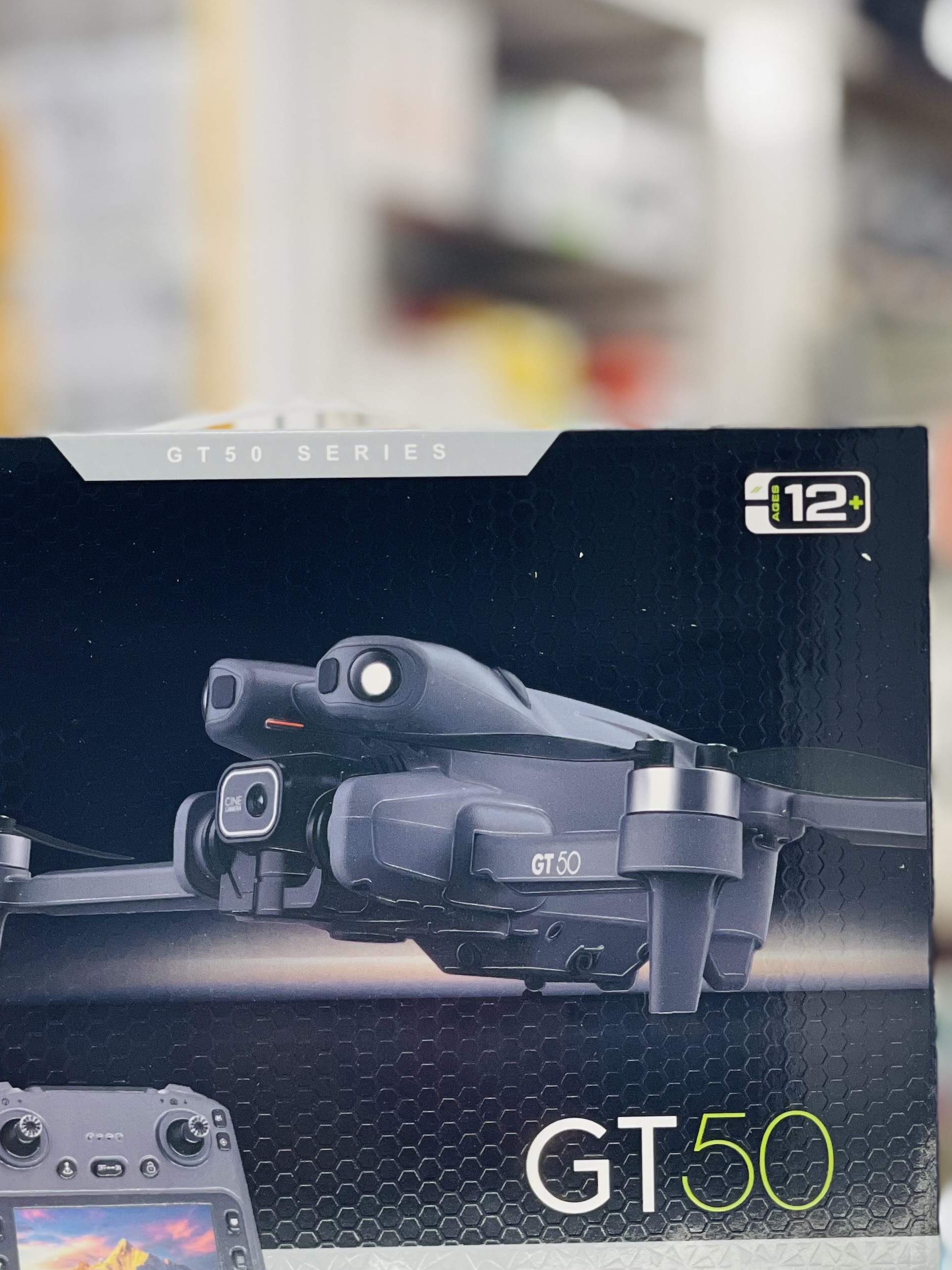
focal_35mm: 102
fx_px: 3741
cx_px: 328
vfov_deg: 19.2
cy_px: 826
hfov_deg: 14.5
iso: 100
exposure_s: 1/100
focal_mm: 7.5
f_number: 2.2
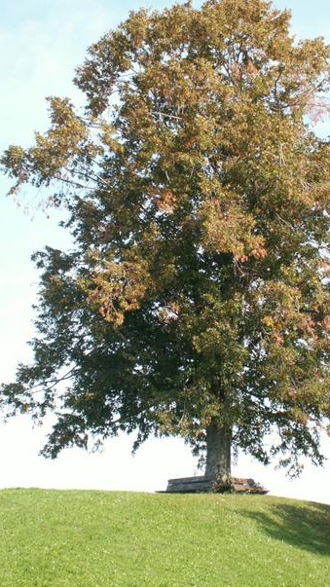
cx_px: 207
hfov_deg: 16.3
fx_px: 1152
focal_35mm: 74
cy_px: 279
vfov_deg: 28.6
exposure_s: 1/250
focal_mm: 10.76
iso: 50
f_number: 3.2
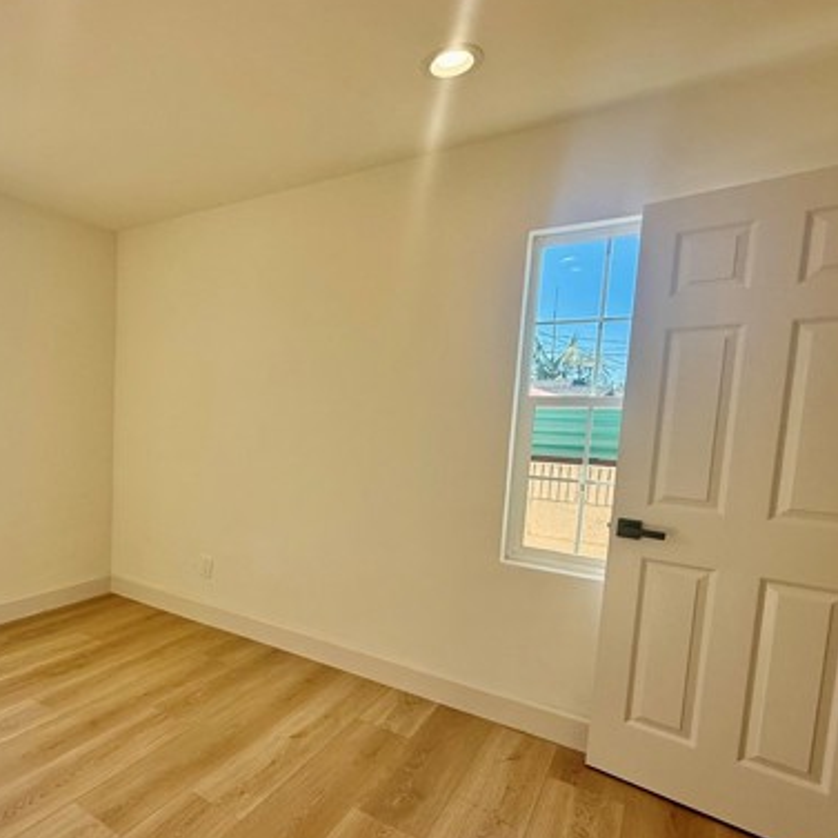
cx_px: 200
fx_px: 575
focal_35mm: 21
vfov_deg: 71.9
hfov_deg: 67.1
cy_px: 467
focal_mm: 2.22
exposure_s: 1/310
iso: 64
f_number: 2.2
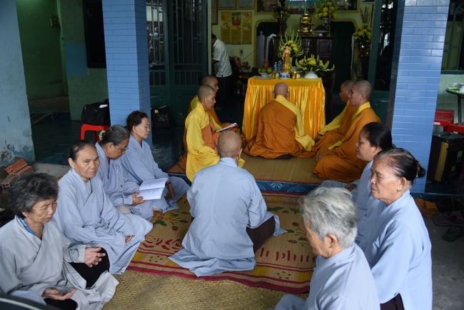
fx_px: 387
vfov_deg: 43.6
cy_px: 155
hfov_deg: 61.9
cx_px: 232
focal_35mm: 30
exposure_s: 1/80
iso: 1100
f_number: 4
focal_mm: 30
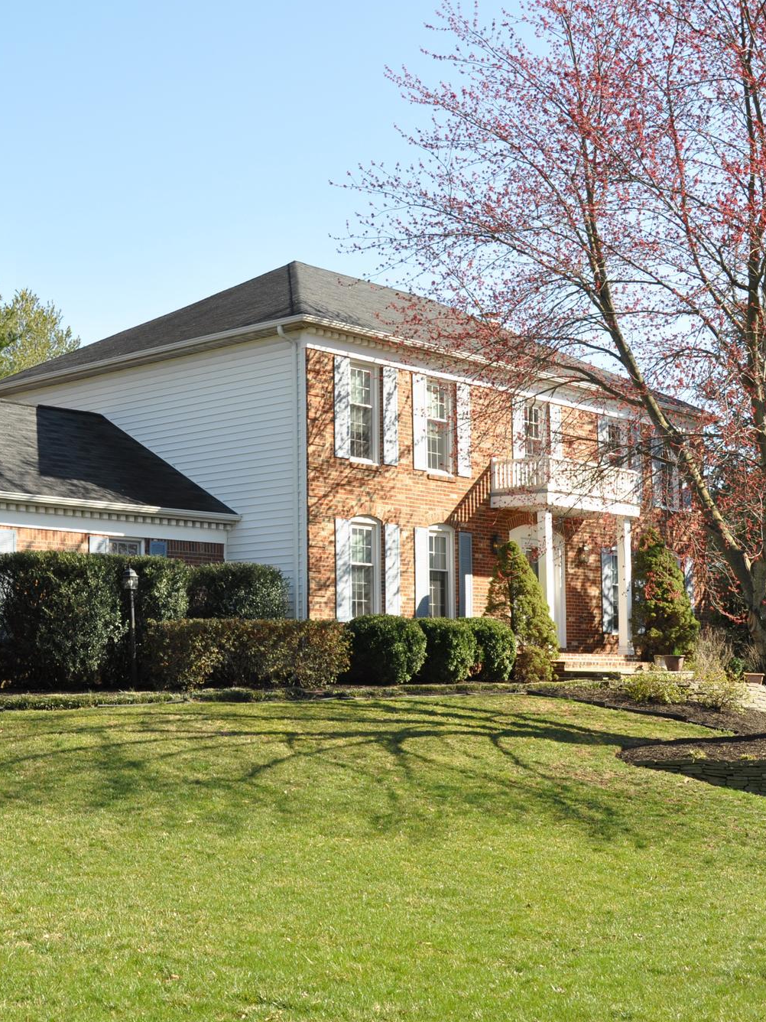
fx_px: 1564
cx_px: 285
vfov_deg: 36.2
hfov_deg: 27.4
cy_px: 514
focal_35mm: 53
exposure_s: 1/200
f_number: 7.1
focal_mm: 24
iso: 200
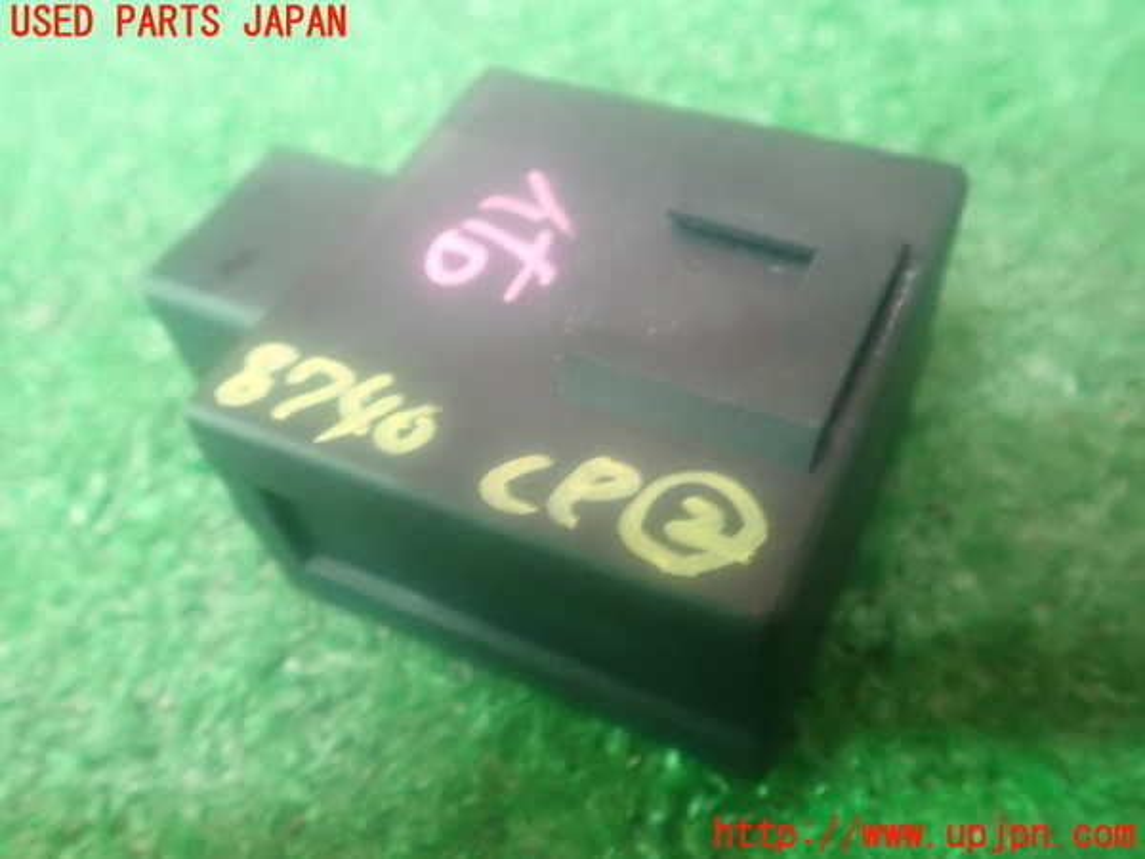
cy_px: 430
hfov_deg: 60.0
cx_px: 572
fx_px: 992
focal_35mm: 30
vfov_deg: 46.8
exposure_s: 1/8
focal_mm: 5.5
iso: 1600
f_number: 2.3
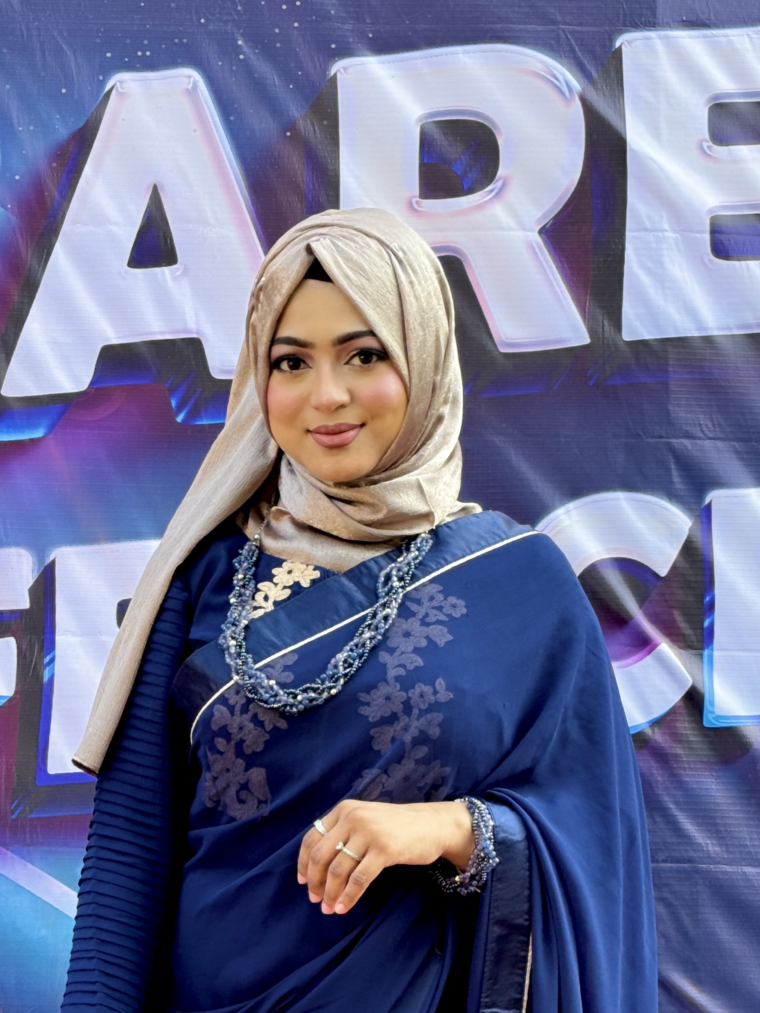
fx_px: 1961
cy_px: 659
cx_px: 337
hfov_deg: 21.9
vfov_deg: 28.8
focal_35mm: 67
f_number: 1.78
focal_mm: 6.76
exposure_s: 1/331
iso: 64
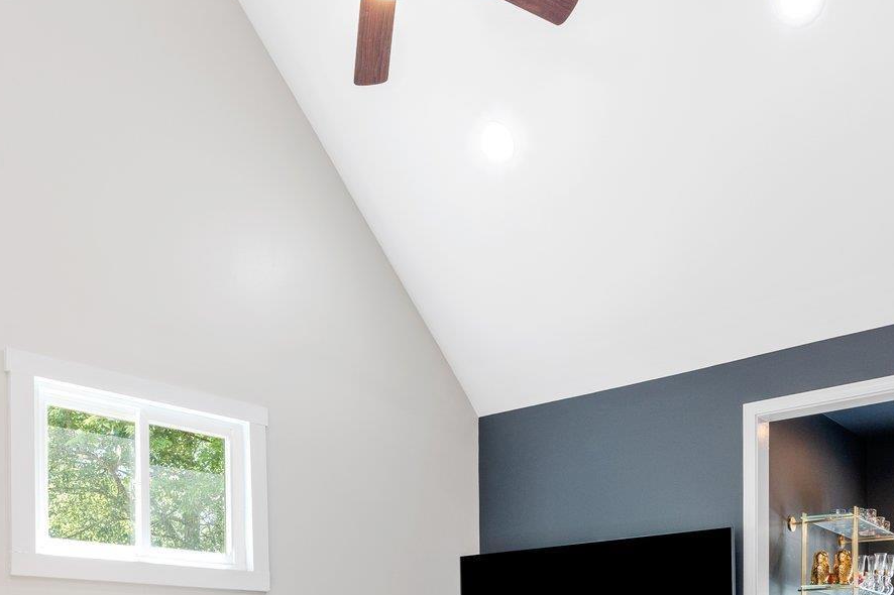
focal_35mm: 37
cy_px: 661
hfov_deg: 51.8
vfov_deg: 31.6
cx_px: 488
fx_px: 918
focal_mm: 16
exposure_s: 1/4
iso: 250
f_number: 9
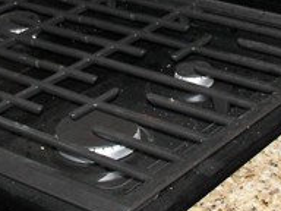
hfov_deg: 16.4
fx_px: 974
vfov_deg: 12.3
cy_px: 53
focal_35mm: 120
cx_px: 110
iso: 100
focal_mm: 6
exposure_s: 1/30
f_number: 2.8
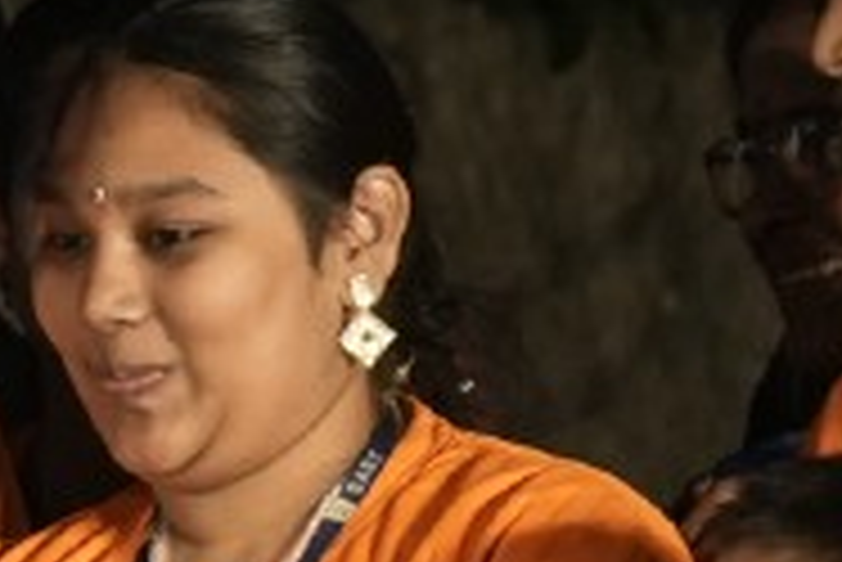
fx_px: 17531
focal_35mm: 749
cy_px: 1324
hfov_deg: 2.7
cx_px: -831
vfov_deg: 1.8
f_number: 4
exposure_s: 1/250
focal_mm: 67
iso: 800
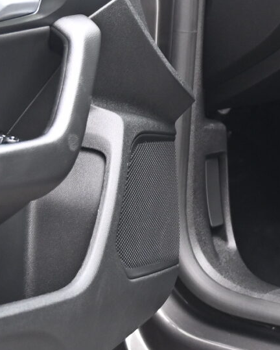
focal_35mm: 149
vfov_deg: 12.8
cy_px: 24
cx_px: 375
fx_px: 1544
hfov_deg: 10.1
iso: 1000
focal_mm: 33.5
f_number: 4
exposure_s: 1/125
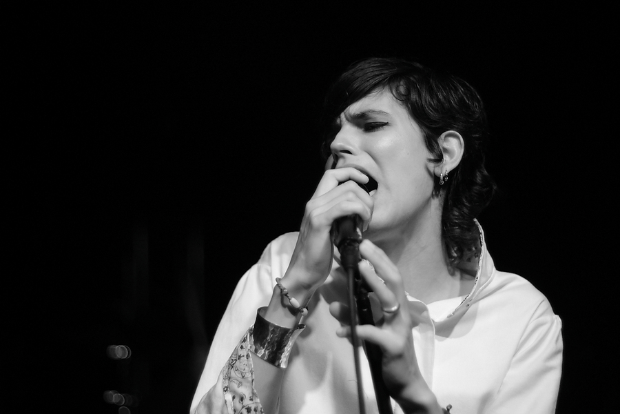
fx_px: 1292
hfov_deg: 27.0
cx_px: 310
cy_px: 207
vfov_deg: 18.2
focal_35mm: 75
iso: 200
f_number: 1.4
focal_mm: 50
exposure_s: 1/500
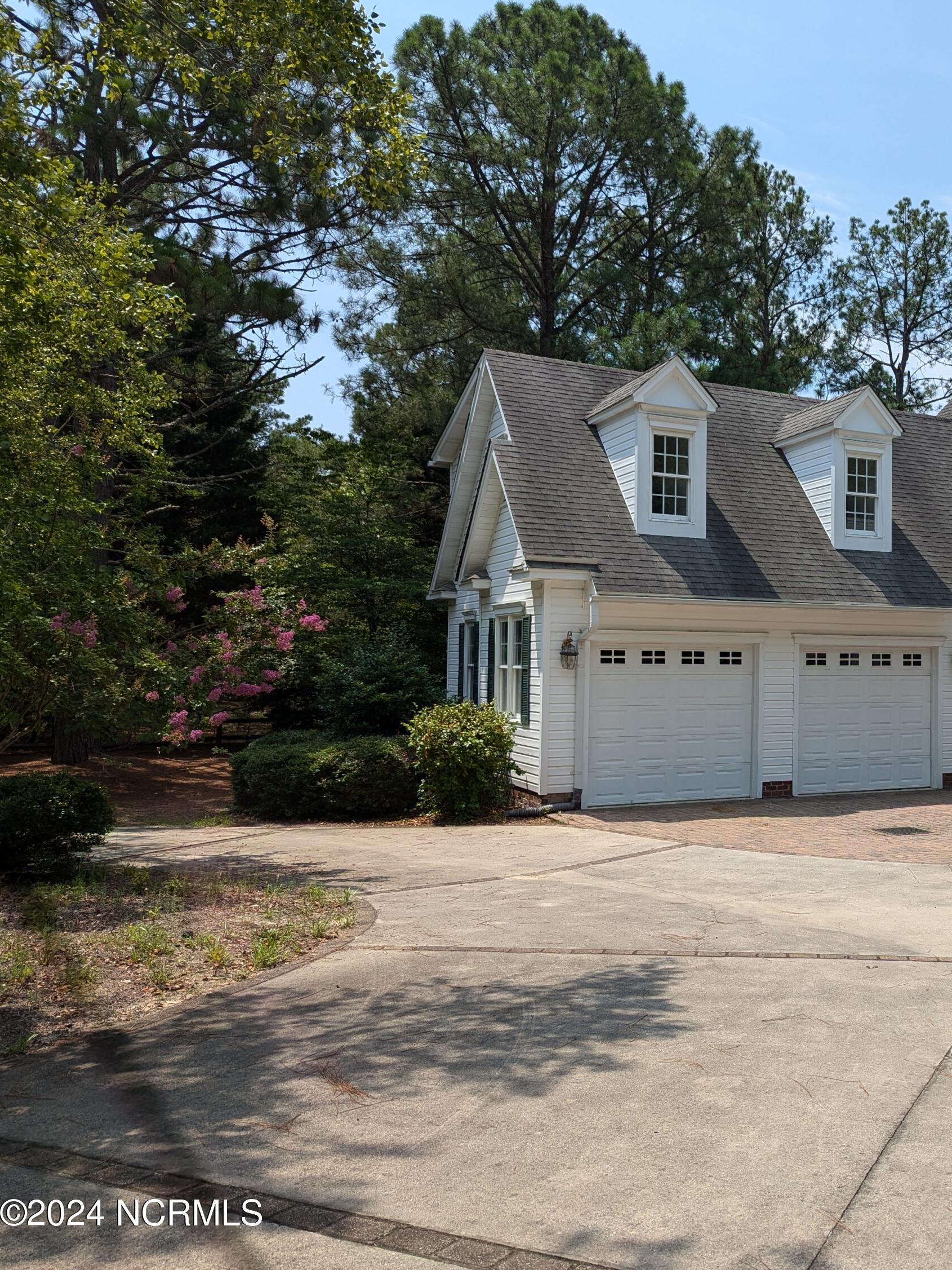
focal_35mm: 32
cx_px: 842
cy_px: 635
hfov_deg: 41.0
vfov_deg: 56.8
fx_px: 1173
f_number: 1.85
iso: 50
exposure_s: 1/2410
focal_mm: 6.81
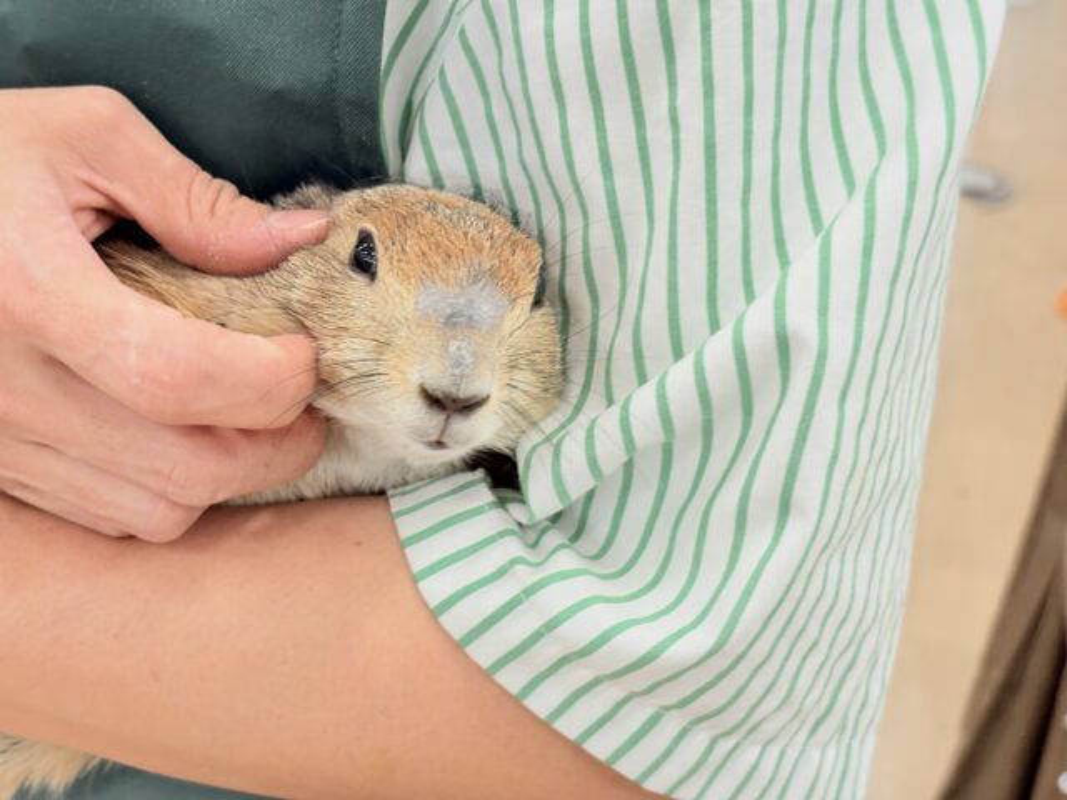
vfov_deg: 28.0
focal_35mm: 52
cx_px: 534
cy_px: 400
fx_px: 1603
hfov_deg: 36.8
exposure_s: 1/50
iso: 64
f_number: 1.6
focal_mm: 5.96
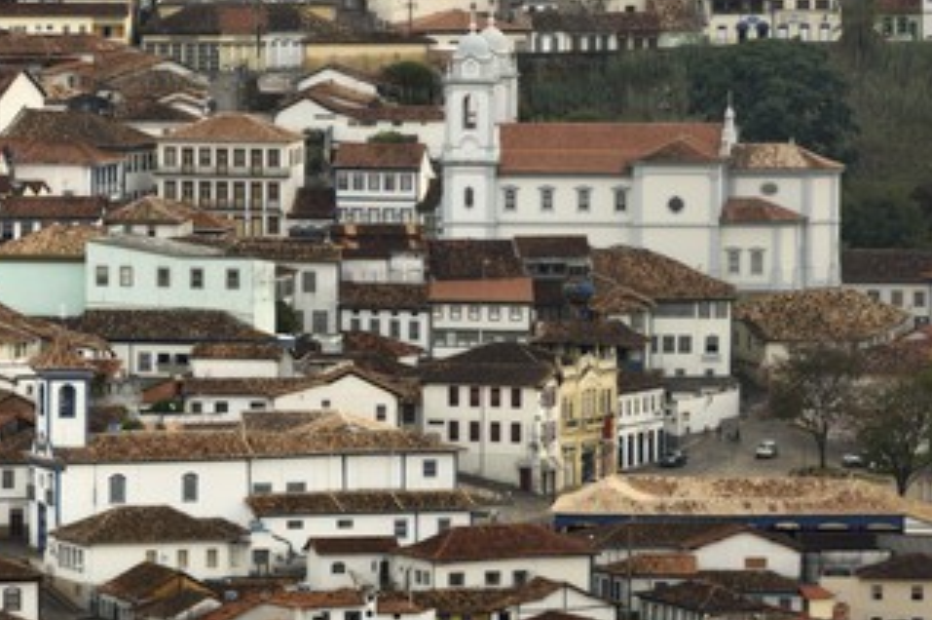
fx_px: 10241
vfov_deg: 3.5
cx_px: 384
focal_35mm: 396
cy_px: 360
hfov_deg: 5.2
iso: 100
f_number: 5.3
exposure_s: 1/100
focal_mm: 200
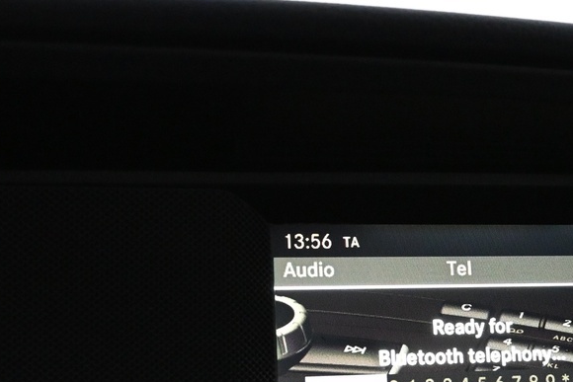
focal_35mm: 82
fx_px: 1301
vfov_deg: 16.7
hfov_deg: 24.4
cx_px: 469
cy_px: 265
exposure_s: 1/80
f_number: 4.5
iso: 4000
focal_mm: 19.5
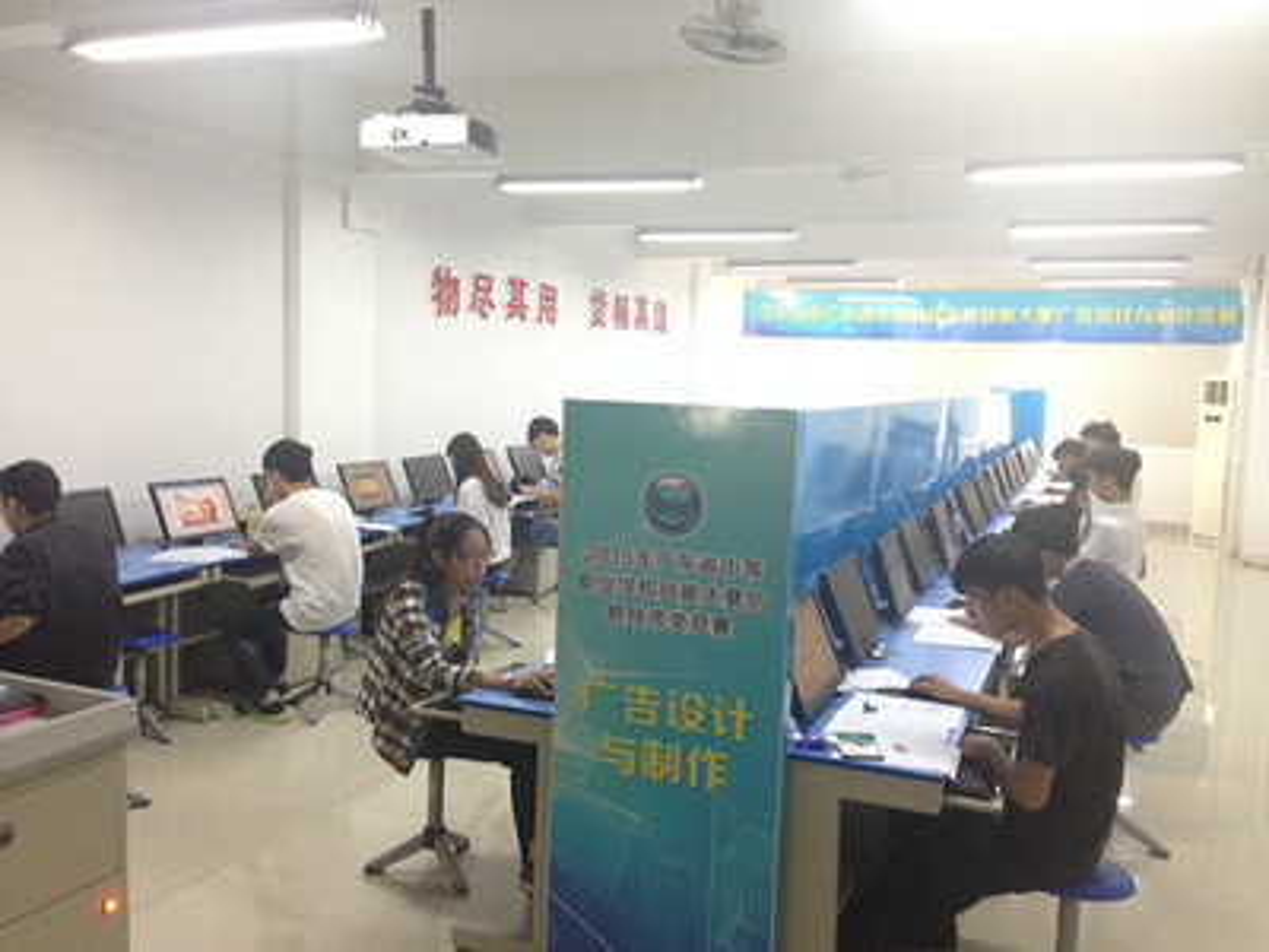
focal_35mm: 33
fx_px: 1210
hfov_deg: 55.4
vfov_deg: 42.9
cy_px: 476
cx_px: 634
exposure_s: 1/20
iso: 160
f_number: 2.4
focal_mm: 4.12
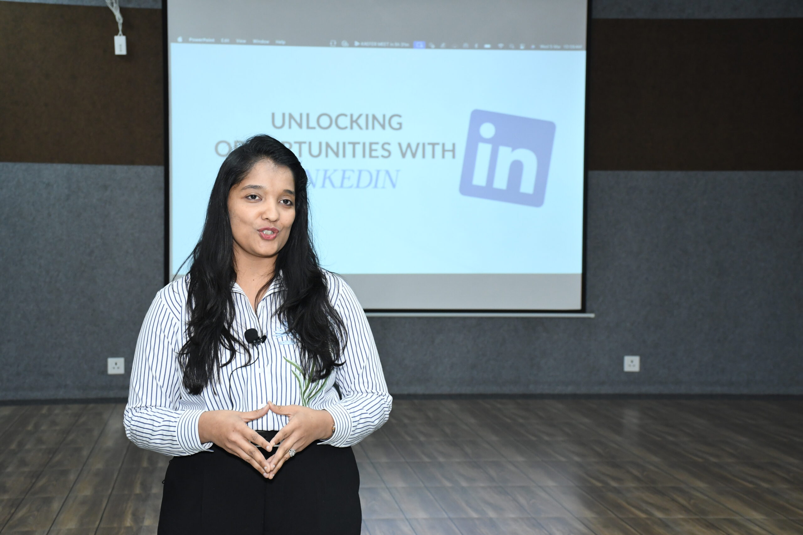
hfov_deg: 30.1
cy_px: 268
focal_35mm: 67
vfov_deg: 20.3
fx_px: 1494
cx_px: 402
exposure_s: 1/160
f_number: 5.6
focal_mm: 45
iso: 1600
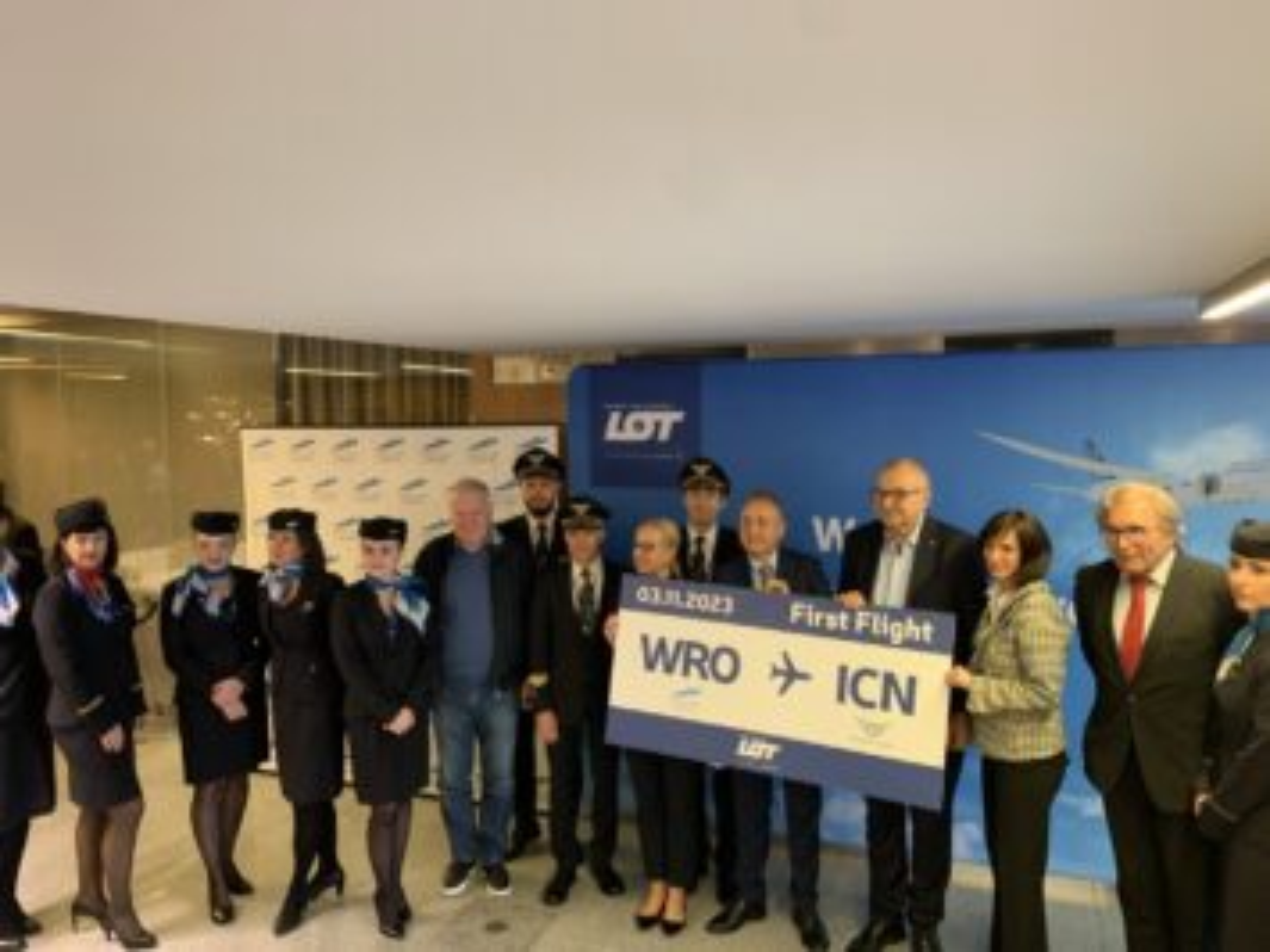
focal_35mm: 26
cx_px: 635
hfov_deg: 67.3
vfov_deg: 53.0
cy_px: 476
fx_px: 954
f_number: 1.8
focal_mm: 4.25
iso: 320
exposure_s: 1/33
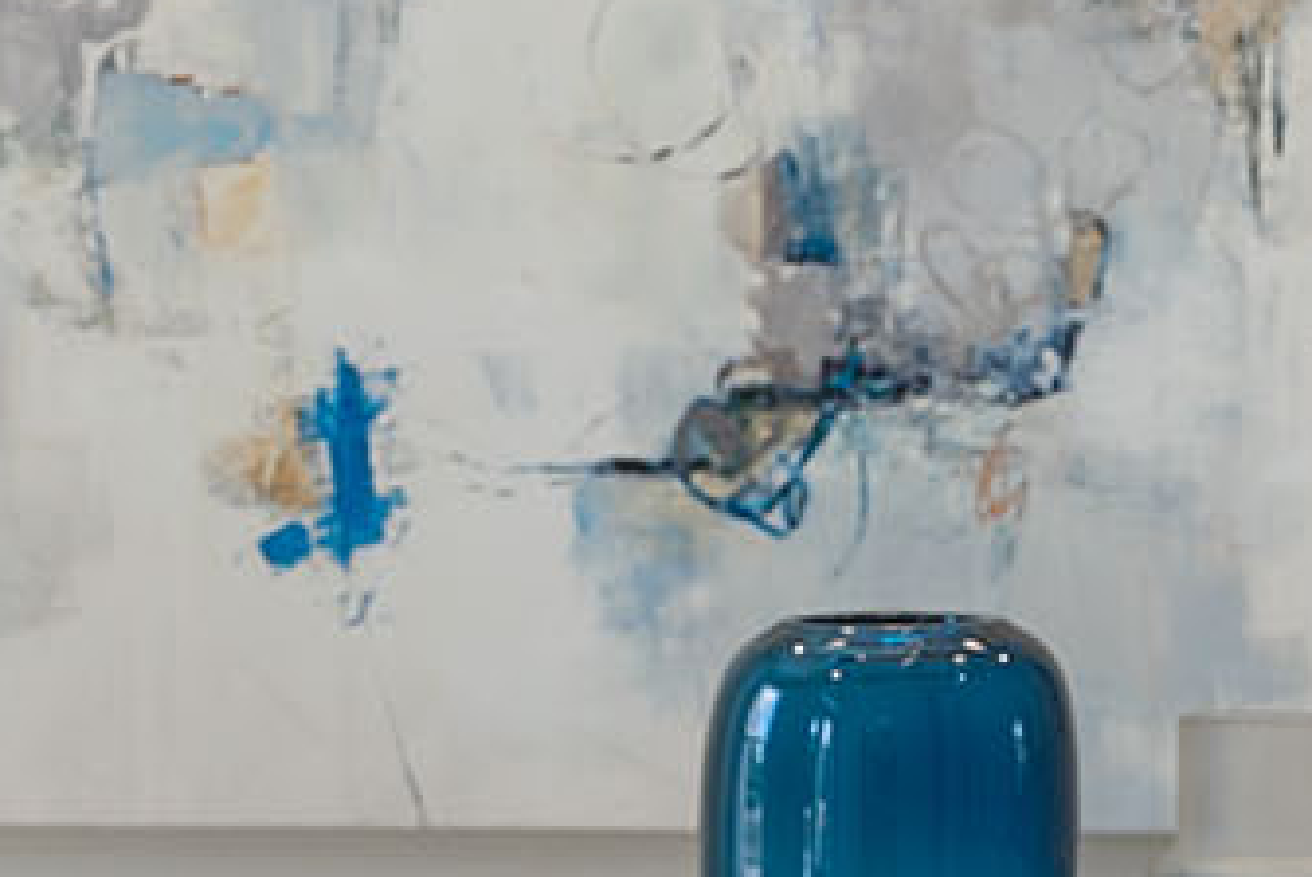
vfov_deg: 6.7
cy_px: 200
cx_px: 975
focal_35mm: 204
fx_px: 7441
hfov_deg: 10.1
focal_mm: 38
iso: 40
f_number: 9
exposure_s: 2
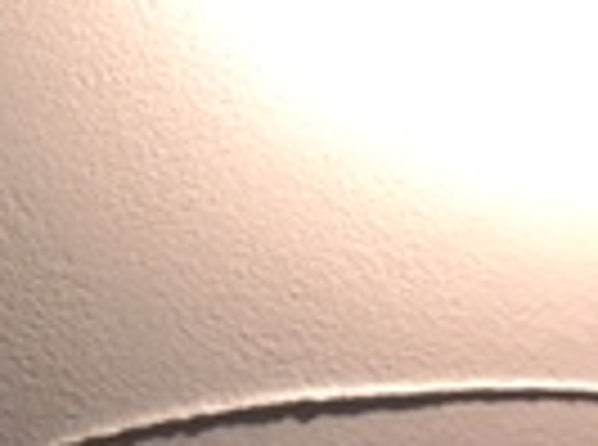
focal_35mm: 140
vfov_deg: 10.4
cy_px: 473
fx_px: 2412
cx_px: -423
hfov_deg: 13.0
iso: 32
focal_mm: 4.15
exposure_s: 1/30
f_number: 2.2
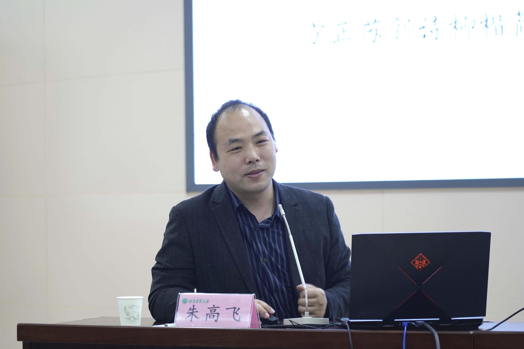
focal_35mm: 105
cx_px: 262
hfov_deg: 19.5
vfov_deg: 13.0
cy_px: 174
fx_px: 1528
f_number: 4
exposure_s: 1/50
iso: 1000
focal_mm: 105
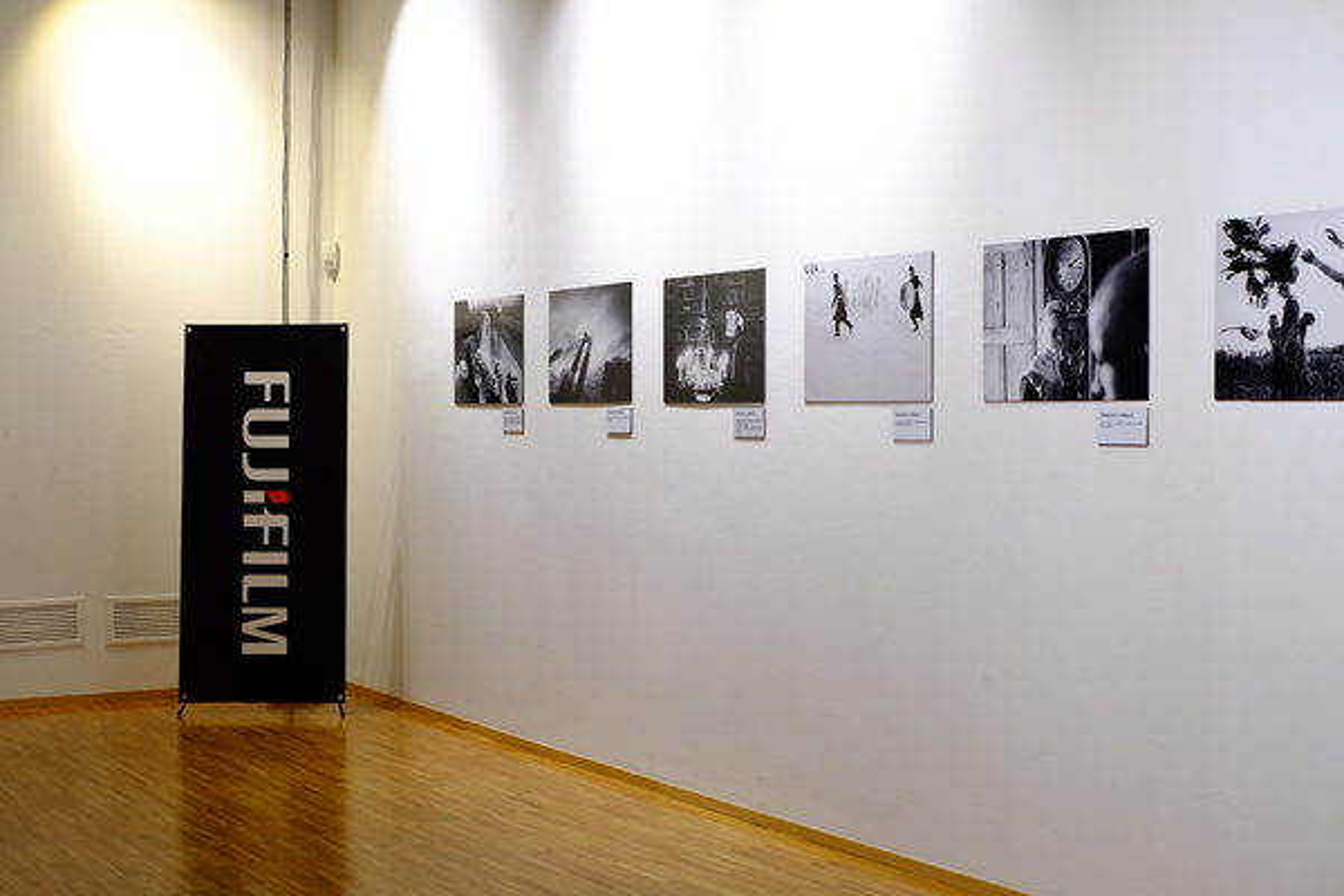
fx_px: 1979
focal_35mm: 53
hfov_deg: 37.5
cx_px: 672
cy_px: 448
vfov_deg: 25.5
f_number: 3.6
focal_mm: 35
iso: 800
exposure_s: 1/125
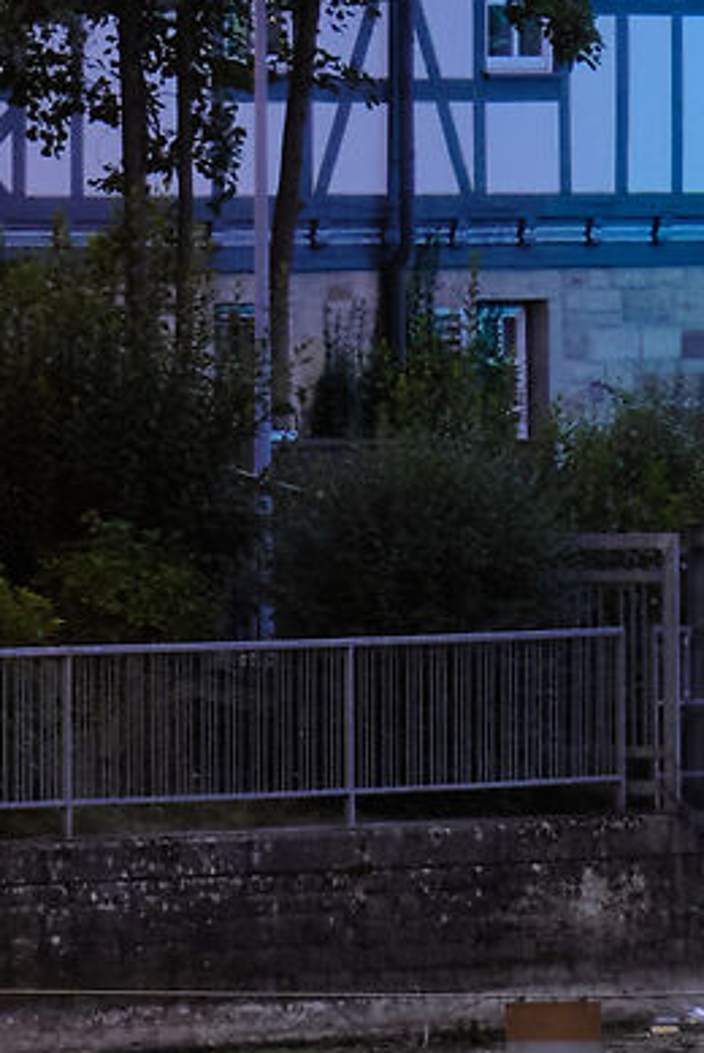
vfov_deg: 2.5
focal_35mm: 838
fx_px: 24536
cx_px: 1619
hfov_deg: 1.6
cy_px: 1935
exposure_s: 4
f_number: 8
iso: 800
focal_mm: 90.4
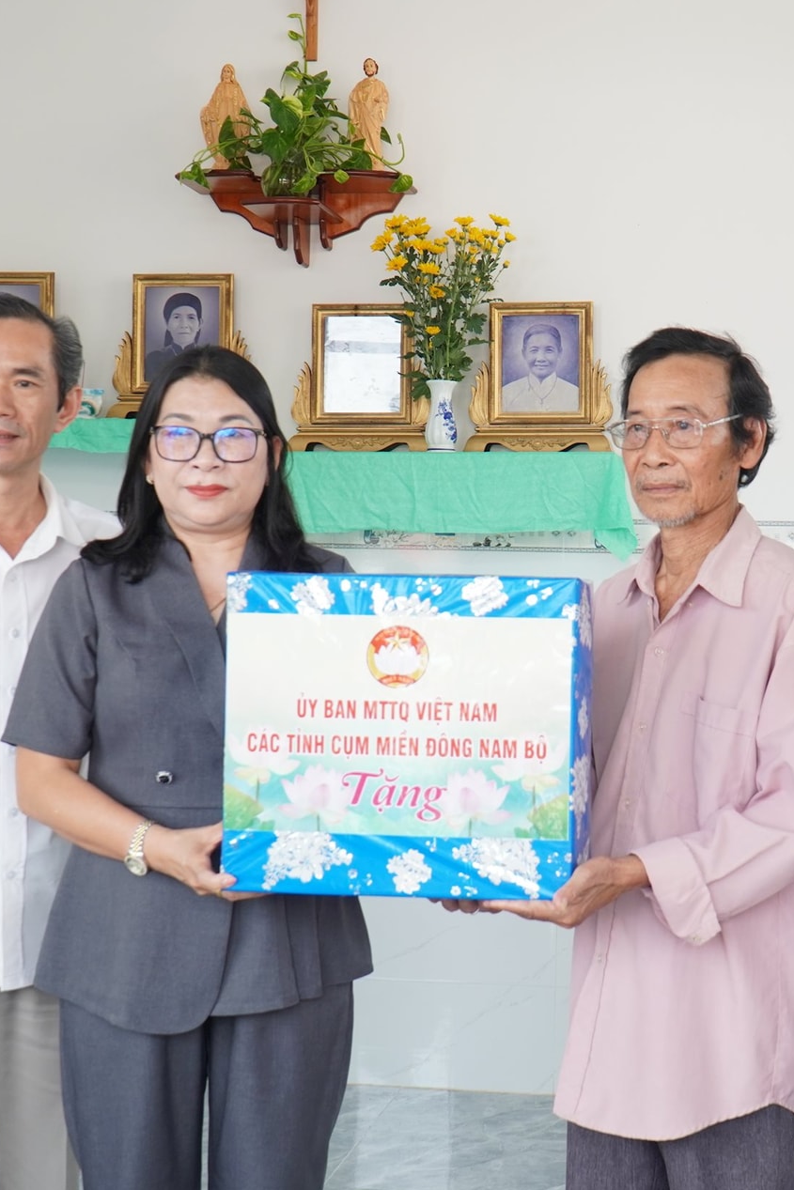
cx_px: 580
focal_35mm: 50
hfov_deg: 26.7
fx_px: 1654
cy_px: 593
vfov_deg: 39.6
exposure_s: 1/80
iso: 320
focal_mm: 22
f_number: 5
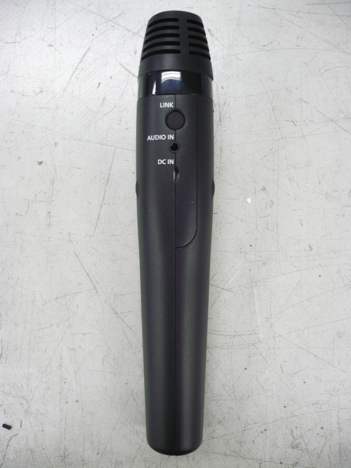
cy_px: 234
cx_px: 176
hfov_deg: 40.7
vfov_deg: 52.6
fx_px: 473
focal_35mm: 35
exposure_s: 1/25
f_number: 2.8
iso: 200
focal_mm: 5.8
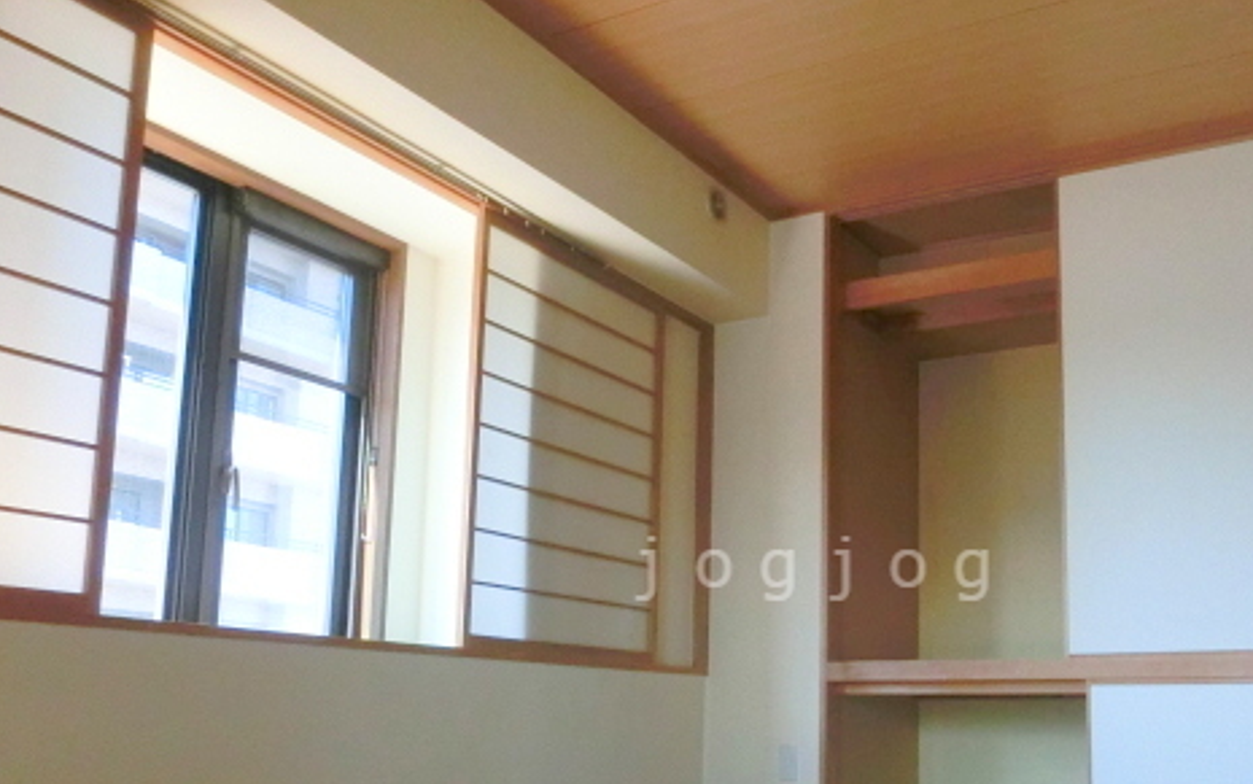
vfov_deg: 35.7
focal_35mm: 35
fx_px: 1196
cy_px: 568
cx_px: 819
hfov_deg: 54.4
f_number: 3
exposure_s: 1/500
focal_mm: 4.24
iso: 800
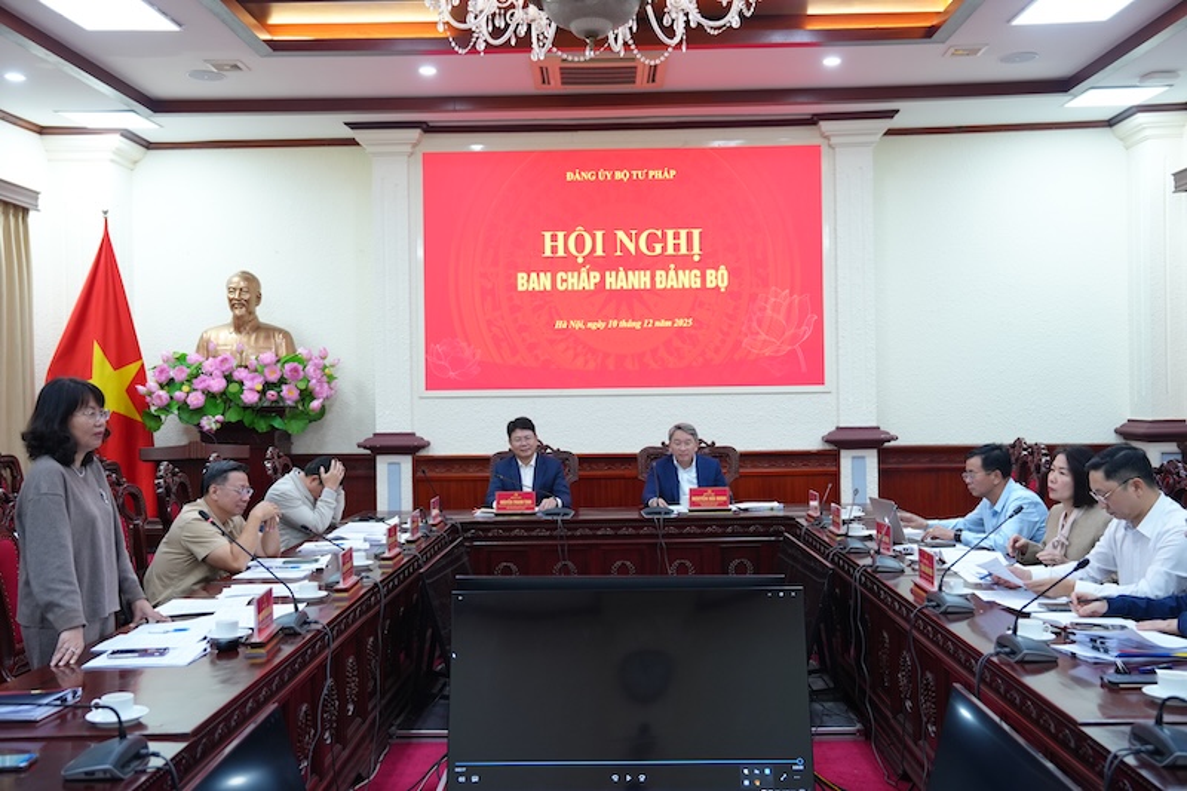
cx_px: 594
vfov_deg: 35.9
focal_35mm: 37
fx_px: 1220
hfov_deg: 51.9
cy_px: 396
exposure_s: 1/160
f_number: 3.2
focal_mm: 37
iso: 1250
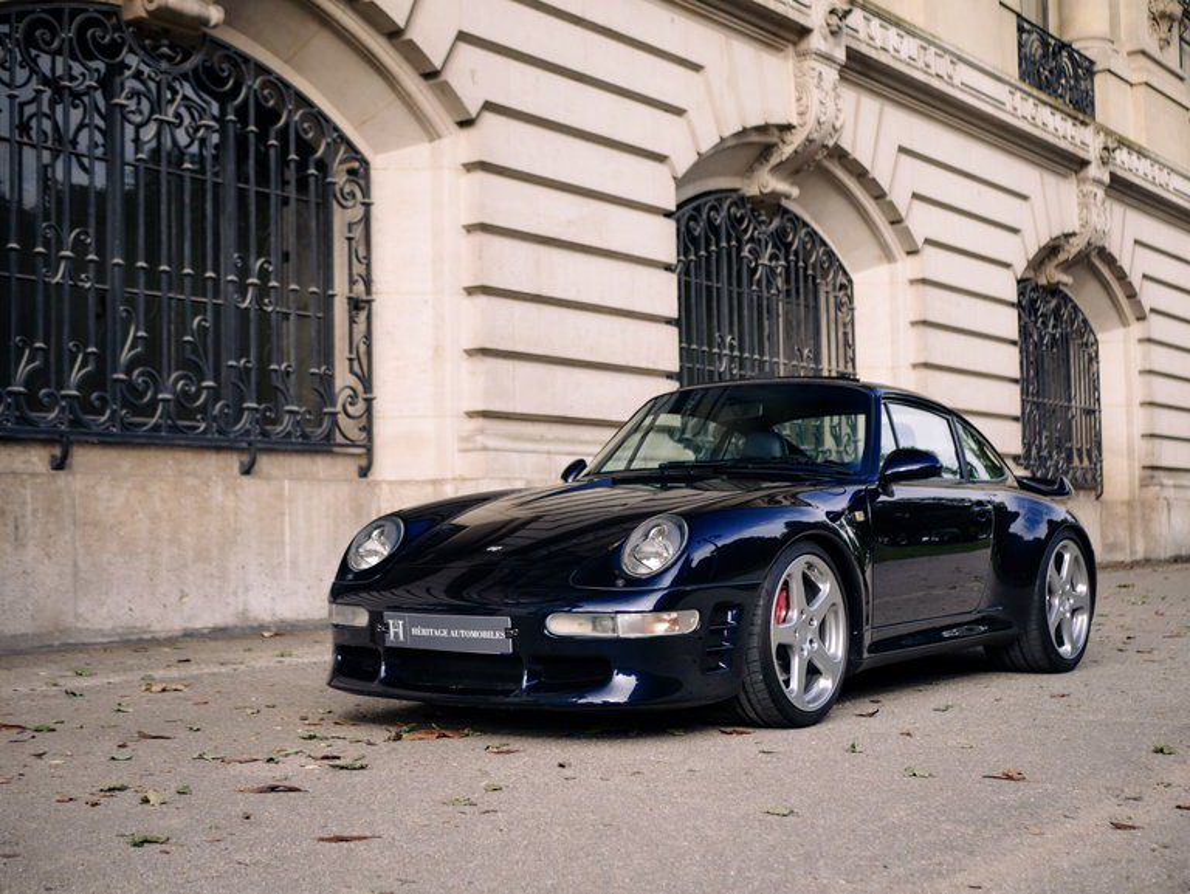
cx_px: 595
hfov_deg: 38.2
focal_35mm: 50
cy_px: 447
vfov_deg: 29.1
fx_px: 1720
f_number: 2
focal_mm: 25
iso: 200
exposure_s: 1/1250
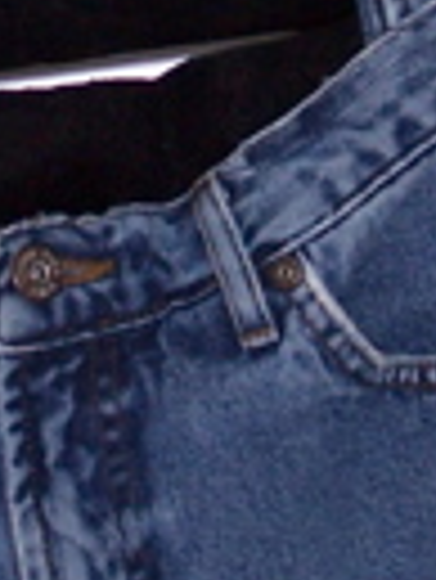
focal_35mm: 169
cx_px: 108
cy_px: -36
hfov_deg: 8.8
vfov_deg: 11.5
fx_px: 2833
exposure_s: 1/60
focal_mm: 5.6
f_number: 2.7
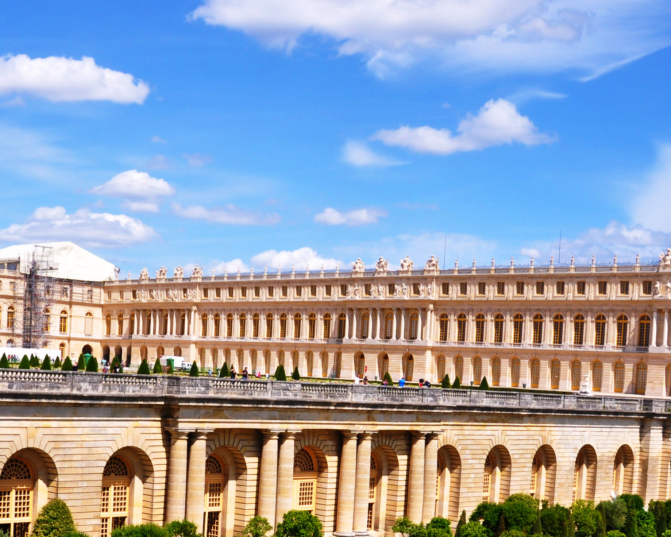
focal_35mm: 59
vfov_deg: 25.2
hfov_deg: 31.9
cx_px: 266
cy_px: 466
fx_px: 1172
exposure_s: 1/320
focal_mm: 18
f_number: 10
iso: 200
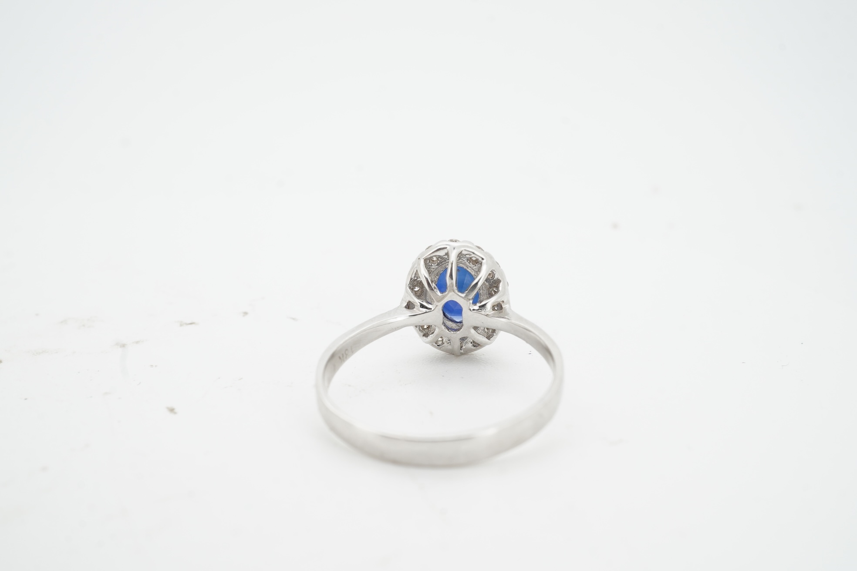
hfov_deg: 43.6
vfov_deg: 29.9
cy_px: 286
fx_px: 1071
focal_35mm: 45
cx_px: 428
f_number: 22
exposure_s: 1/100
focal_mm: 30
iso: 200
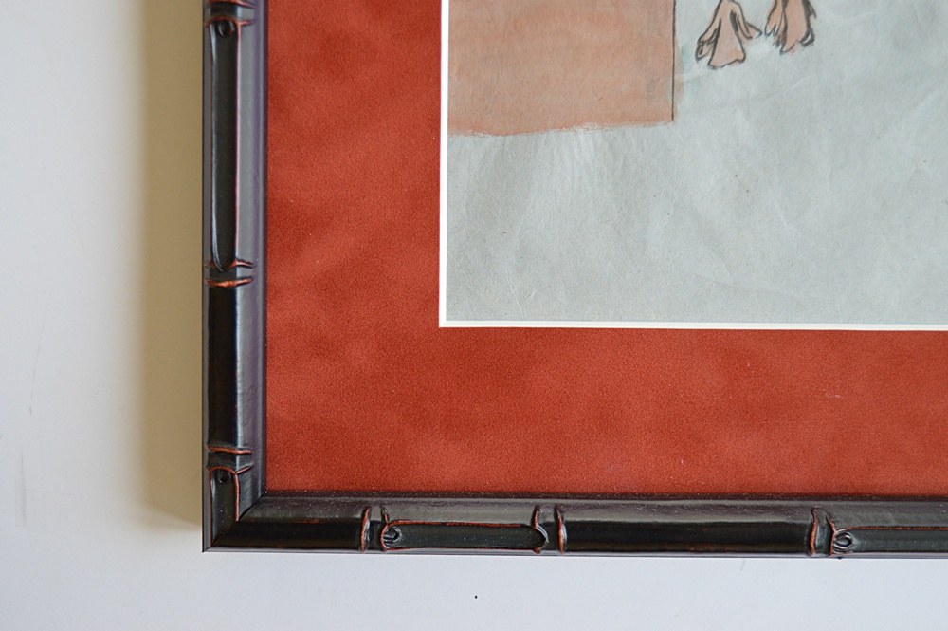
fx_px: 1381
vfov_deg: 25.7
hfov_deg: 37.9
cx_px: 474
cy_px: 316
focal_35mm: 52
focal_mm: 35
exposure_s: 1/80
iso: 400
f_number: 4.5
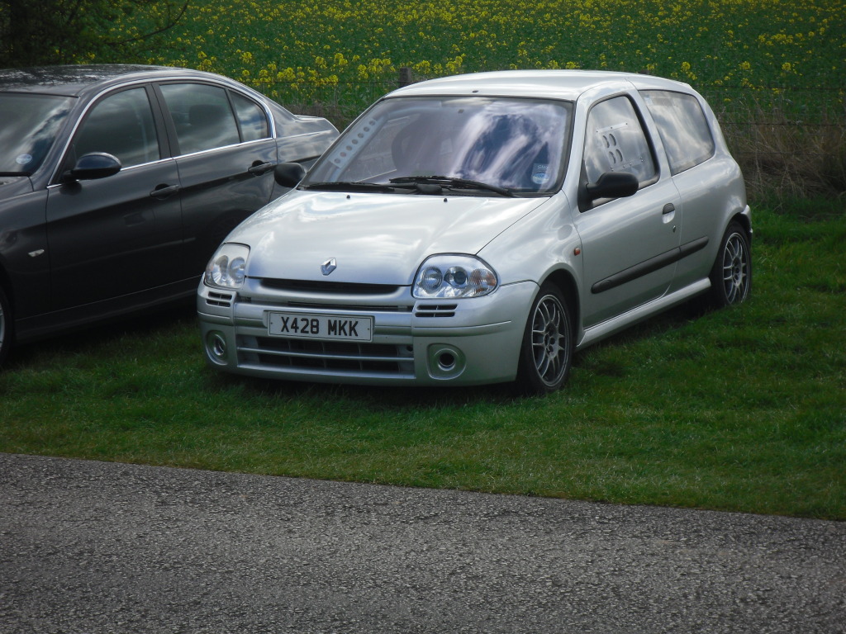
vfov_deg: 14.1
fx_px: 2566
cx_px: 423
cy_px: 317
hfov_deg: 18.7
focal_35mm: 105
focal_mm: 18.9
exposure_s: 1/291
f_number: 5.6
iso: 80
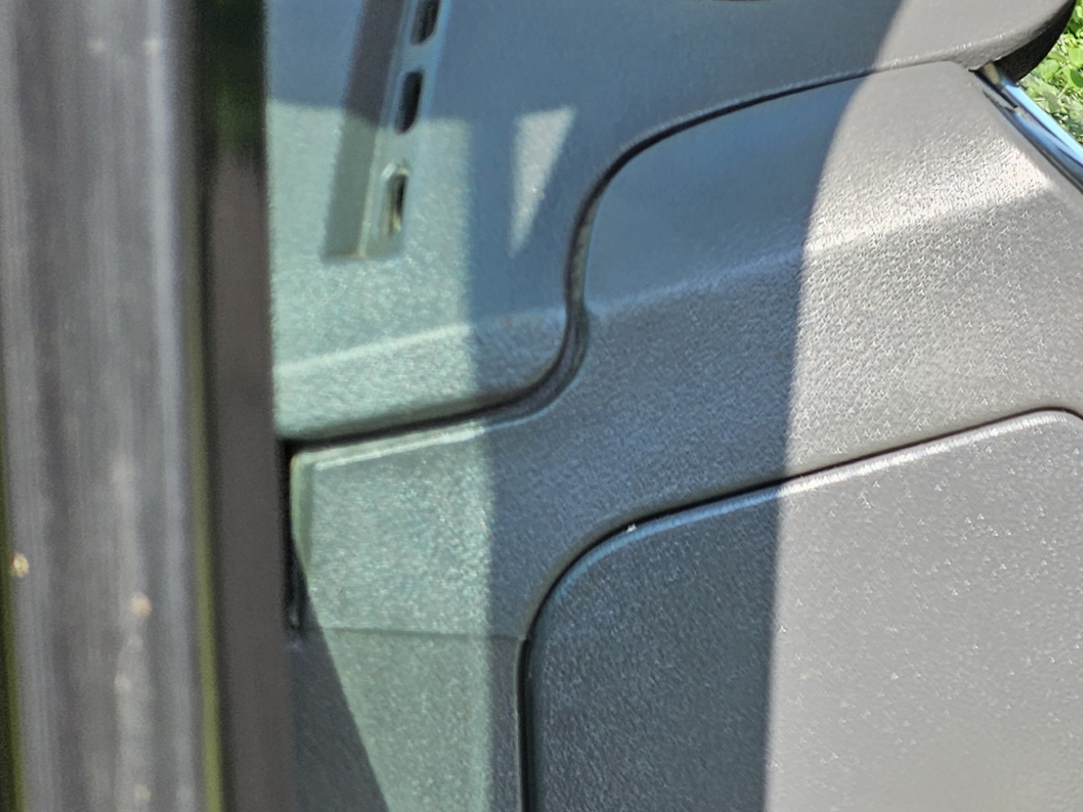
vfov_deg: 18.2
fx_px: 2346
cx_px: 1752
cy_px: 1071
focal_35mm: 75
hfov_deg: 20.8
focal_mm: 5.4
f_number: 1.8
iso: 25
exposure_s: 1/320
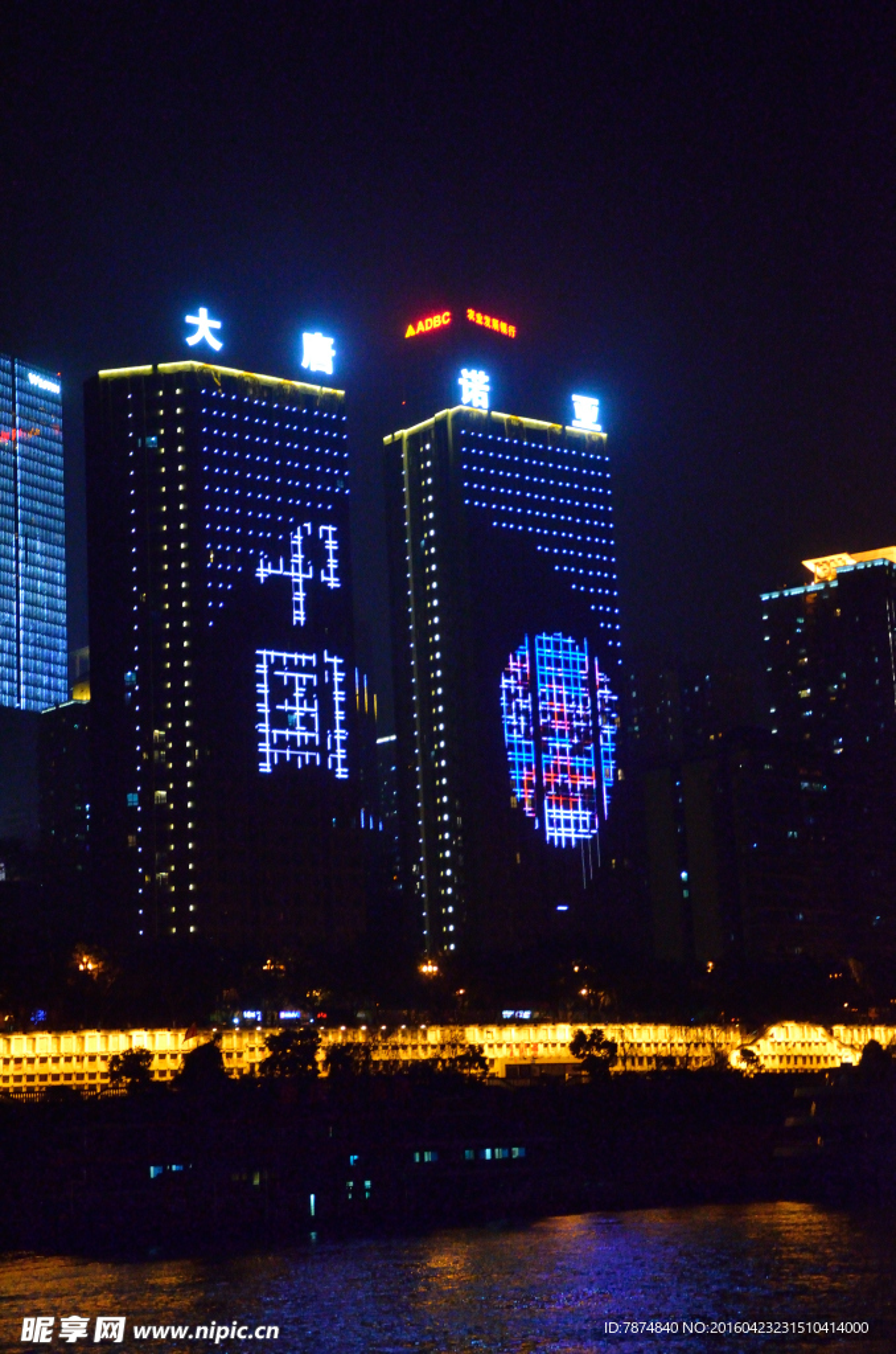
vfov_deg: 32.0
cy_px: 677
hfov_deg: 21.5
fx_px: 2363
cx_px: 448
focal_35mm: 63
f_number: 4.8
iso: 6400
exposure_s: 1/80
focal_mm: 42
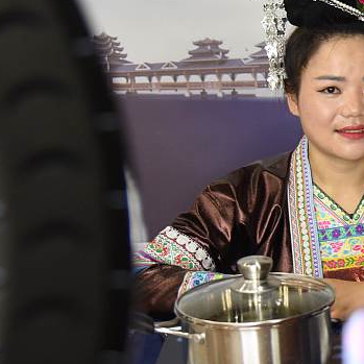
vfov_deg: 15.7
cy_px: 168
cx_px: 519
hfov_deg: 14.8
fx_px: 1321
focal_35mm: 111
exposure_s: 1/100
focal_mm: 38
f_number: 4.5
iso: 1000
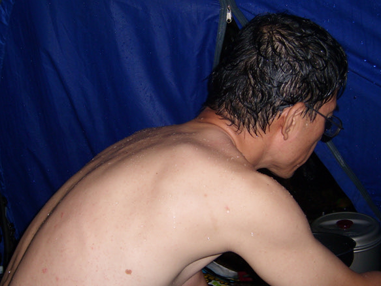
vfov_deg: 30.3
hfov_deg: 39.6
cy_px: 162
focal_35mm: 48
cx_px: 188
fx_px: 529
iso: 50
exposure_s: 1/30
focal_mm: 5.8
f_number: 2.8
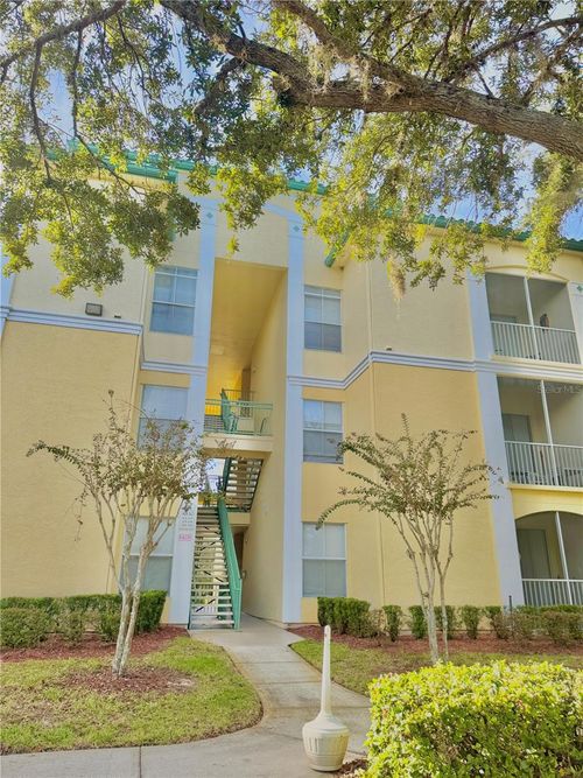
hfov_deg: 56.8
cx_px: 292
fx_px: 539
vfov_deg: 71.6
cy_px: 389
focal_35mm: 24
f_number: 1.78
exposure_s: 1/1193
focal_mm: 6.76
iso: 80
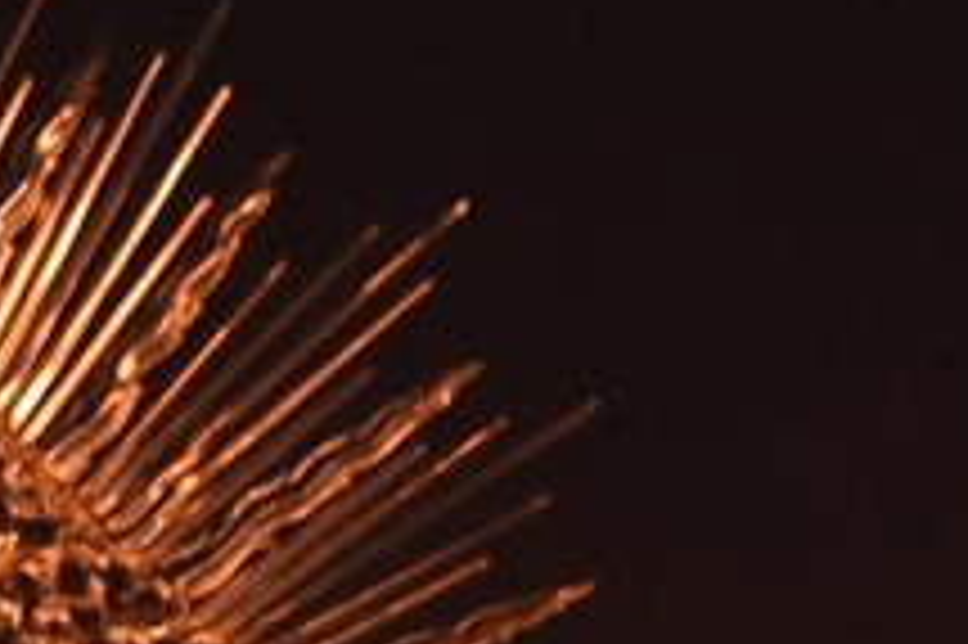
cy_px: 1982
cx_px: -414
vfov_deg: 1.7
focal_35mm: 781
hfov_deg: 2.6
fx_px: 20984
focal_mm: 105
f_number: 2.8
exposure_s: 1/250
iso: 5000
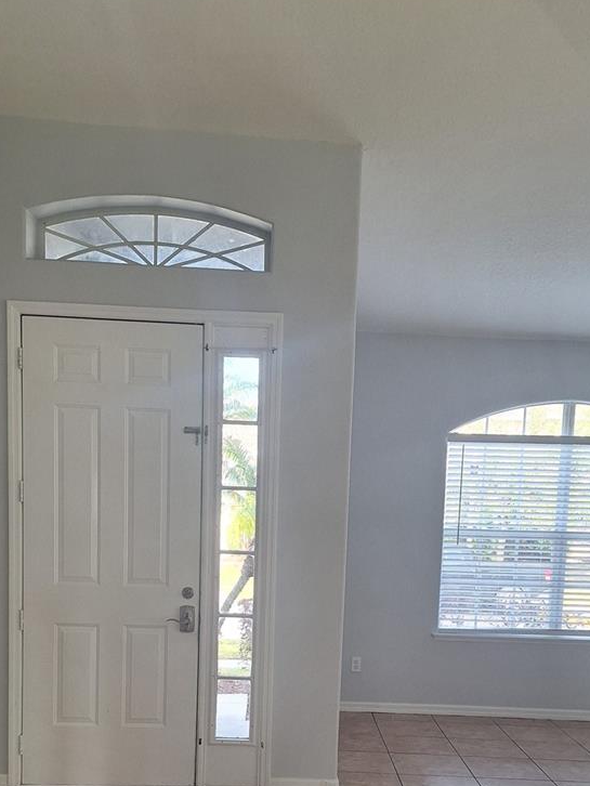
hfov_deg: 37.7
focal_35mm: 38
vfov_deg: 47.0
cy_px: 600
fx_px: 863
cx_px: 303
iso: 40
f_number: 1.8
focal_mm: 5.54
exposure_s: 1/121
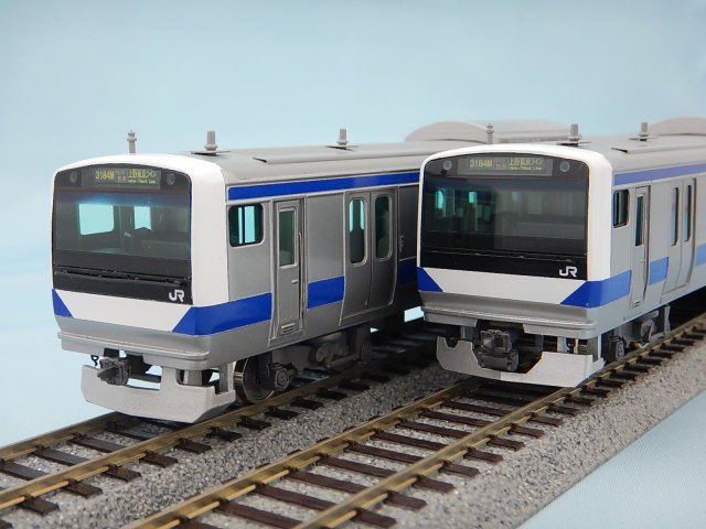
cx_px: 353
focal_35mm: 48
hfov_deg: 39.7
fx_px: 979
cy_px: 264
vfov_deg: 30.3
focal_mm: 8.5
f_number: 4.3
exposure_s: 1/10
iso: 400
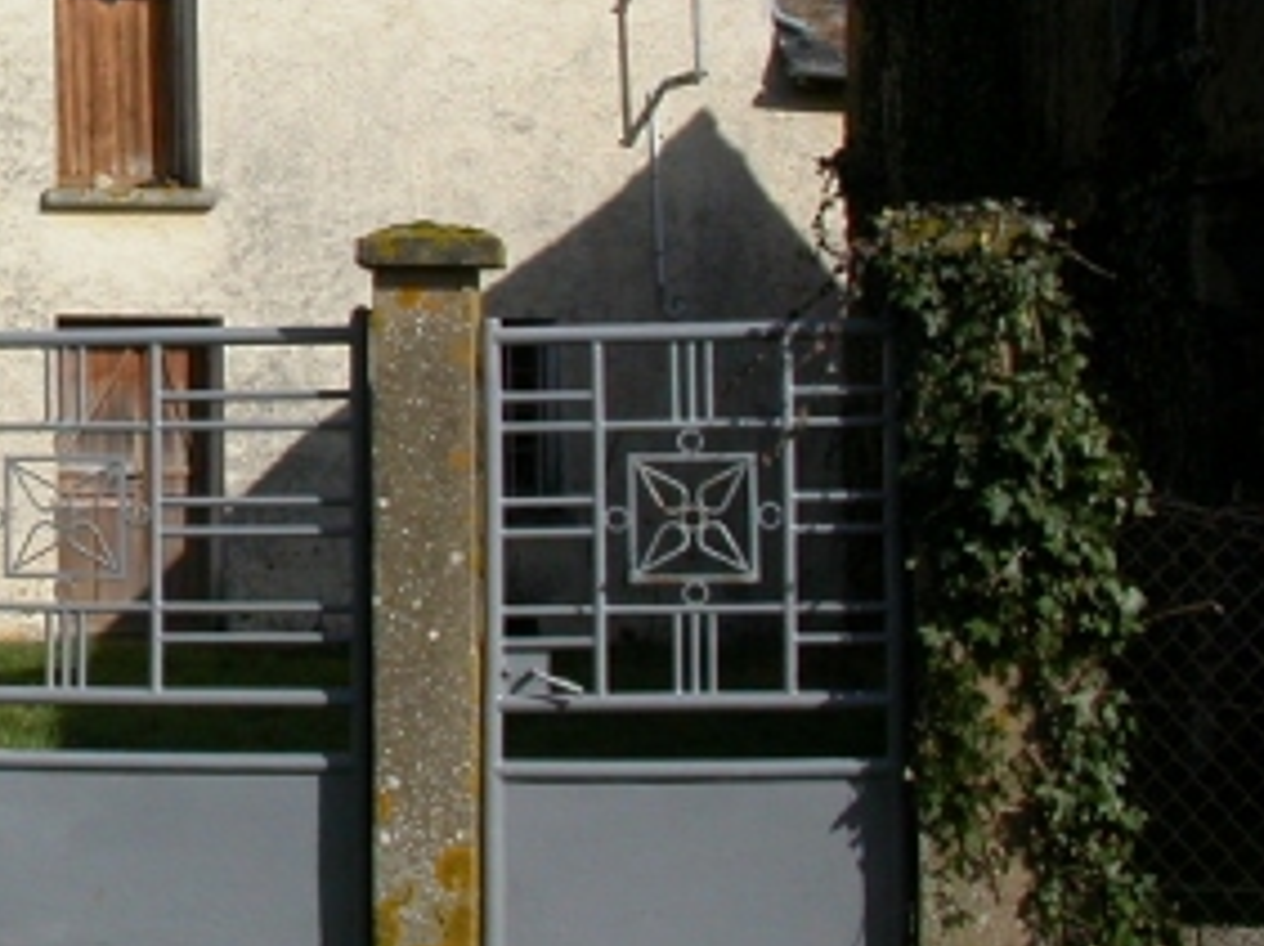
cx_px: -251
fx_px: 3357
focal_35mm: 92
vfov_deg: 15.9
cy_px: 121
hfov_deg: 20.0
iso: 100
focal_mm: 7.85
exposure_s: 1/512
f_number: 7.5
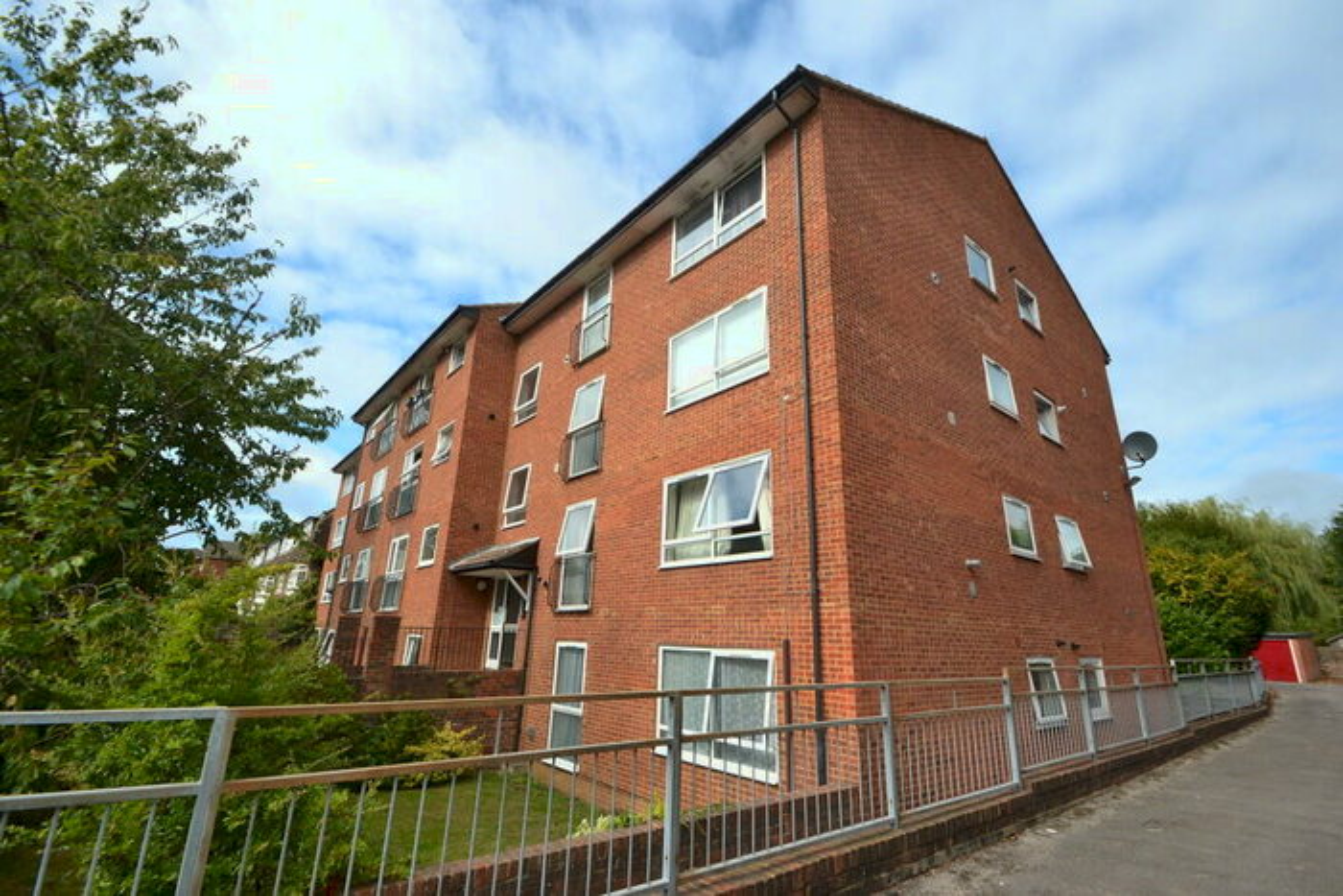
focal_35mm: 15
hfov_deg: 100.4
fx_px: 560
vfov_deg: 77.4
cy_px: 448
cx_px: 672
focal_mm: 10
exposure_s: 1/200
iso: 100
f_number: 8
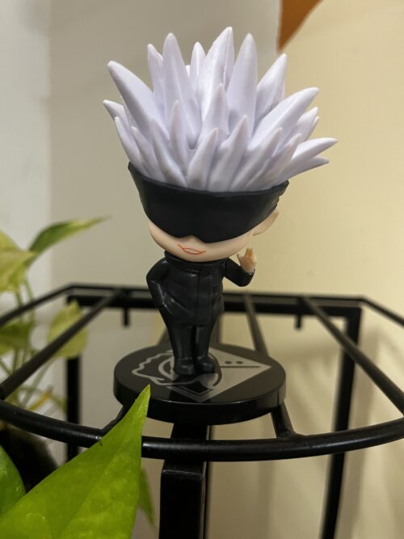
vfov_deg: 67.3
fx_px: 405
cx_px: 202
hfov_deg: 53.0
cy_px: 270
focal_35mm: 26
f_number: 1.6
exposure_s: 1/33
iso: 400
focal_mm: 5.1
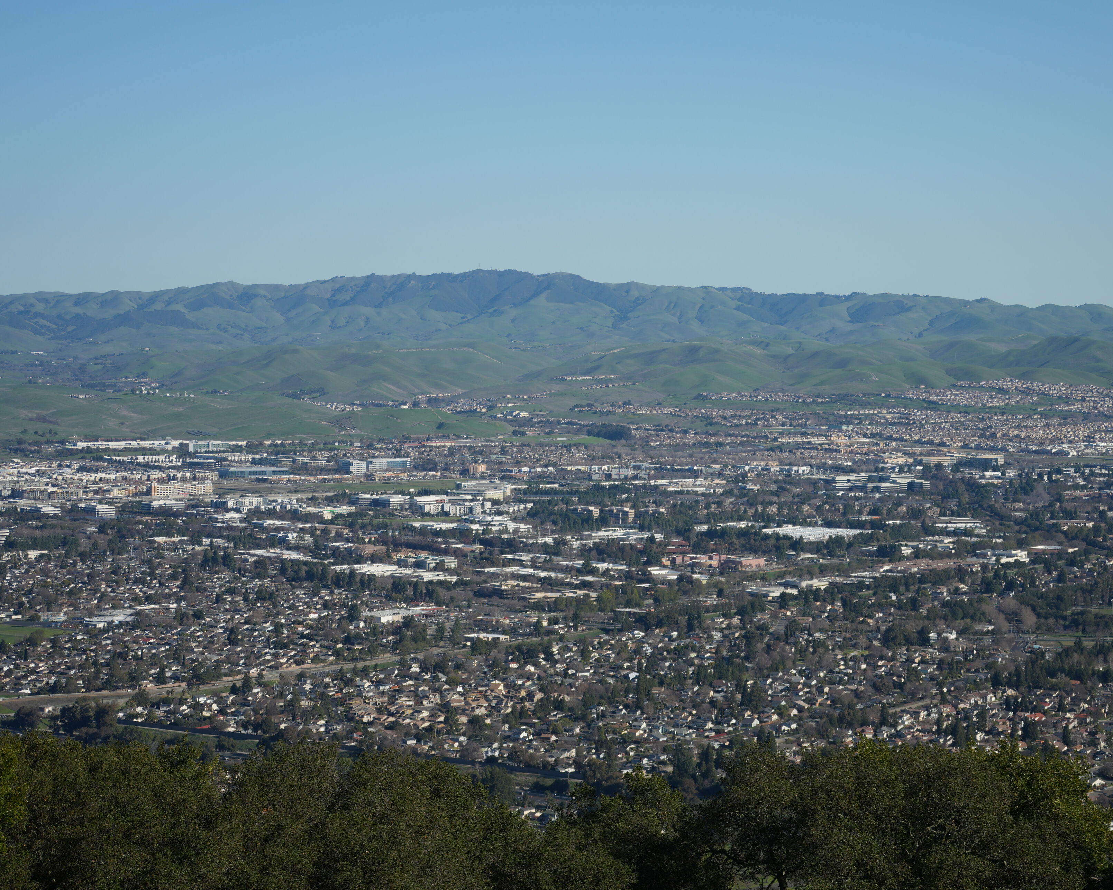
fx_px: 3031
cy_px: 407
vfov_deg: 16.7
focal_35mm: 92
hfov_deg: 20.8
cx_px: 647
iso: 160
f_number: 5.6
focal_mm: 73
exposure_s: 1/1000
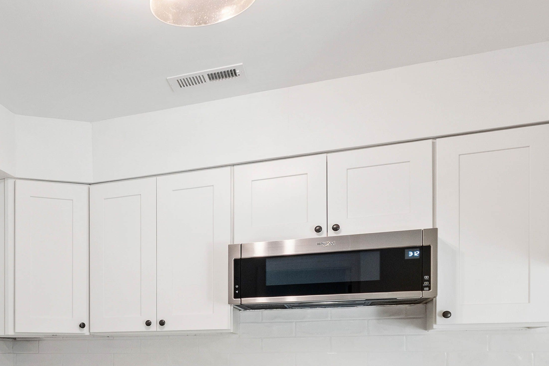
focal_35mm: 38
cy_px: 341
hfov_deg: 44.5
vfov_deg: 32.9
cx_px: 23
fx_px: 579
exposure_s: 1/2
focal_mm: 10
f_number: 8
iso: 100
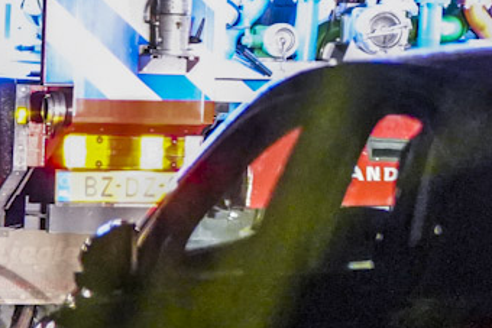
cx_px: 1210
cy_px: -120
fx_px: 6562
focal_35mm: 480
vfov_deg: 2.9
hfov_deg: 4.2
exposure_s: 1/50
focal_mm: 85
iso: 8000
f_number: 2.8
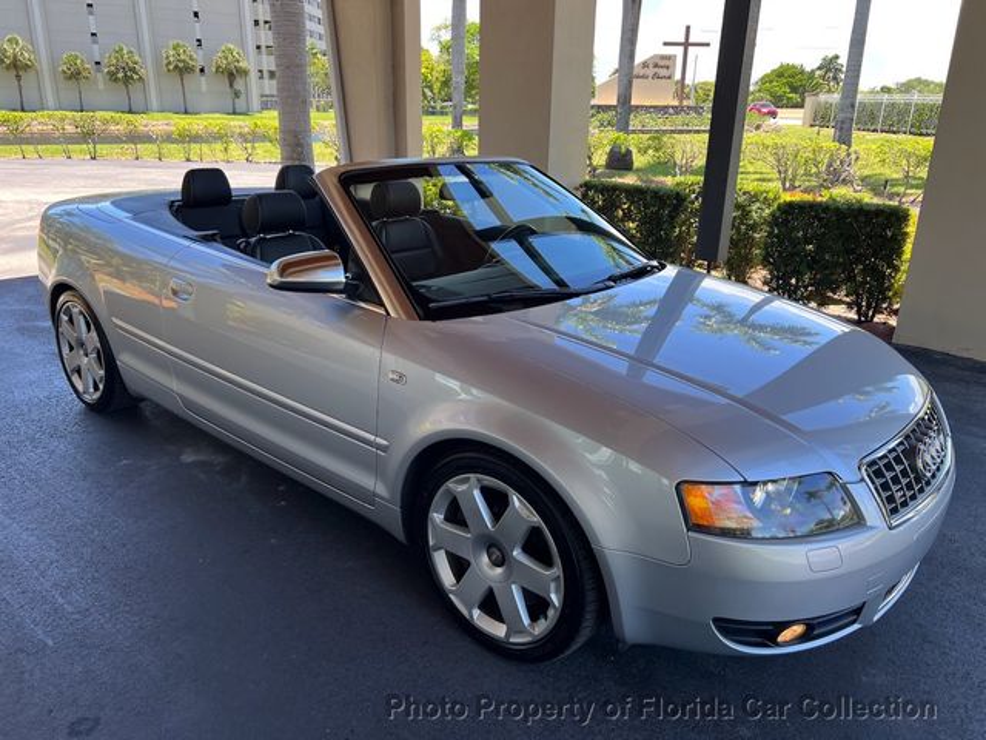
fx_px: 741
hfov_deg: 67.3
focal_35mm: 26
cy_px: 370
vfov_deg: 53.1
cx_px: 493
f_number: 1.5
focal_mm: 5.7
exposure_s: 1/427
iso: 50
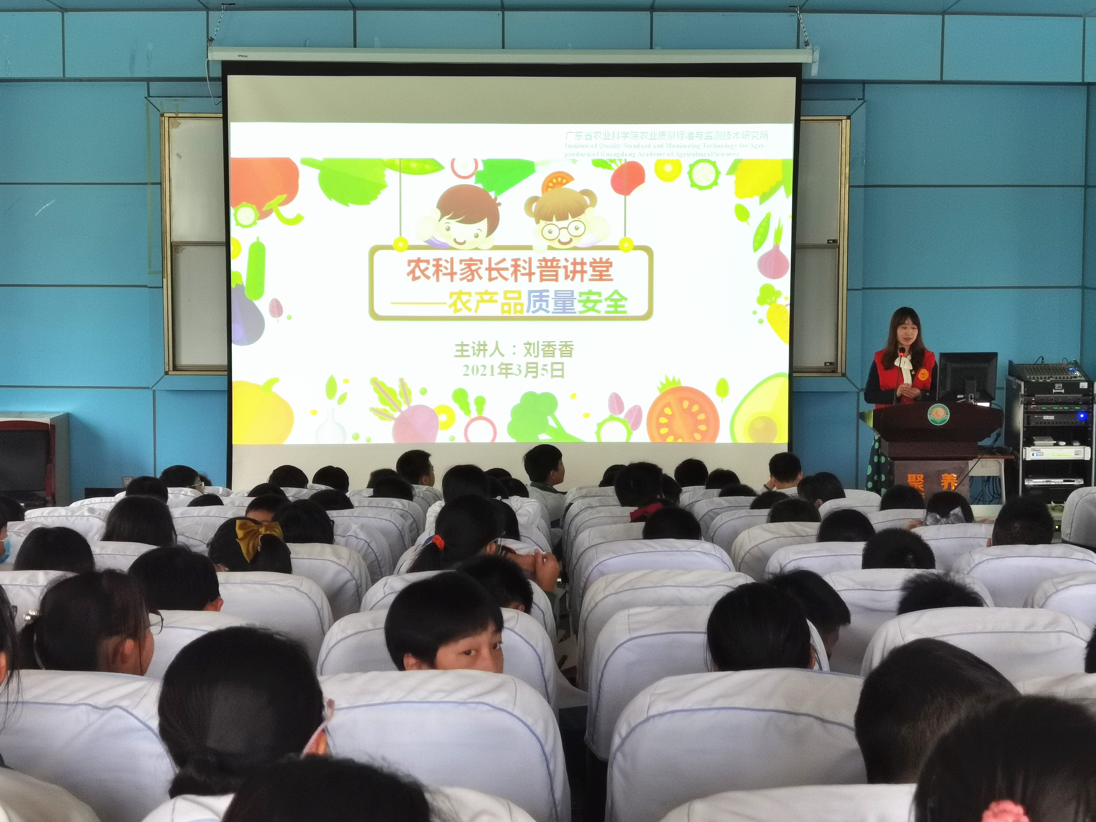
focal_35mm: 59
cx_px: 548
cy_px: 411
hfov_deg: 32.7
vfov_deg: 24.8
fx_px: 1868
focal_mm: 6.71
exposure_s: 1/50
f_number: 1.9
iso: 125
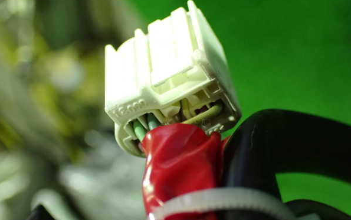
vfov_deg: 27.4
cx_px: 176
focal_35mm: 47
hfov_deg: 42.6
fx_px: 450
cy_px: 115
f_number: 2.9
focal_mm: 7.84
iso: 1600
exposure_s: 1/40
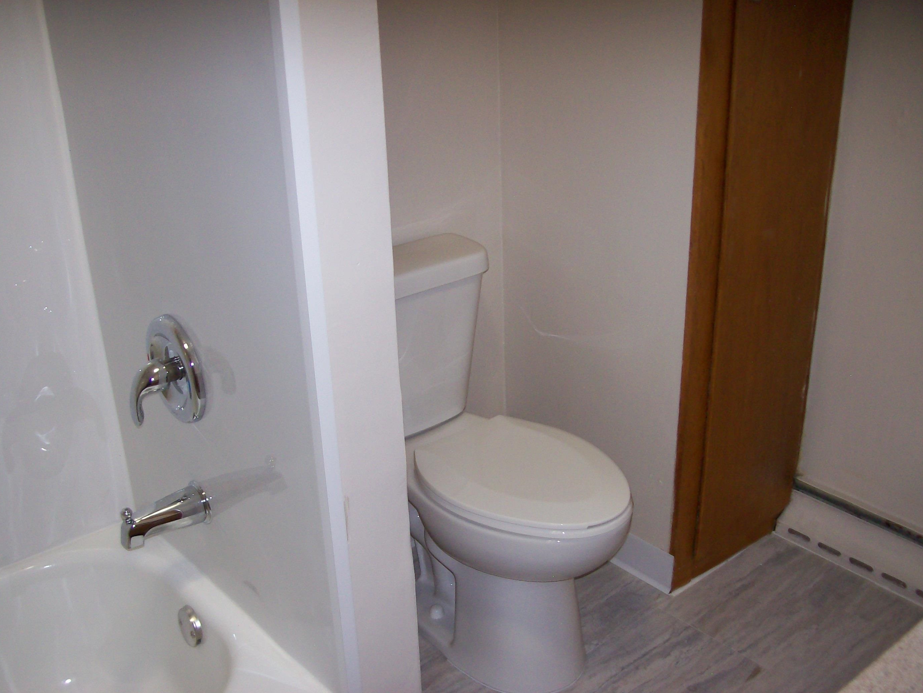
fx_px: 987
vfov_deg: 38.7
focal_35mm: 37
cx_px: 462
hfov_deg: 50.1
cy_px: 350
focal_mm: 6
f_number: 2.7
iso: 80
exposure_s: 1/64
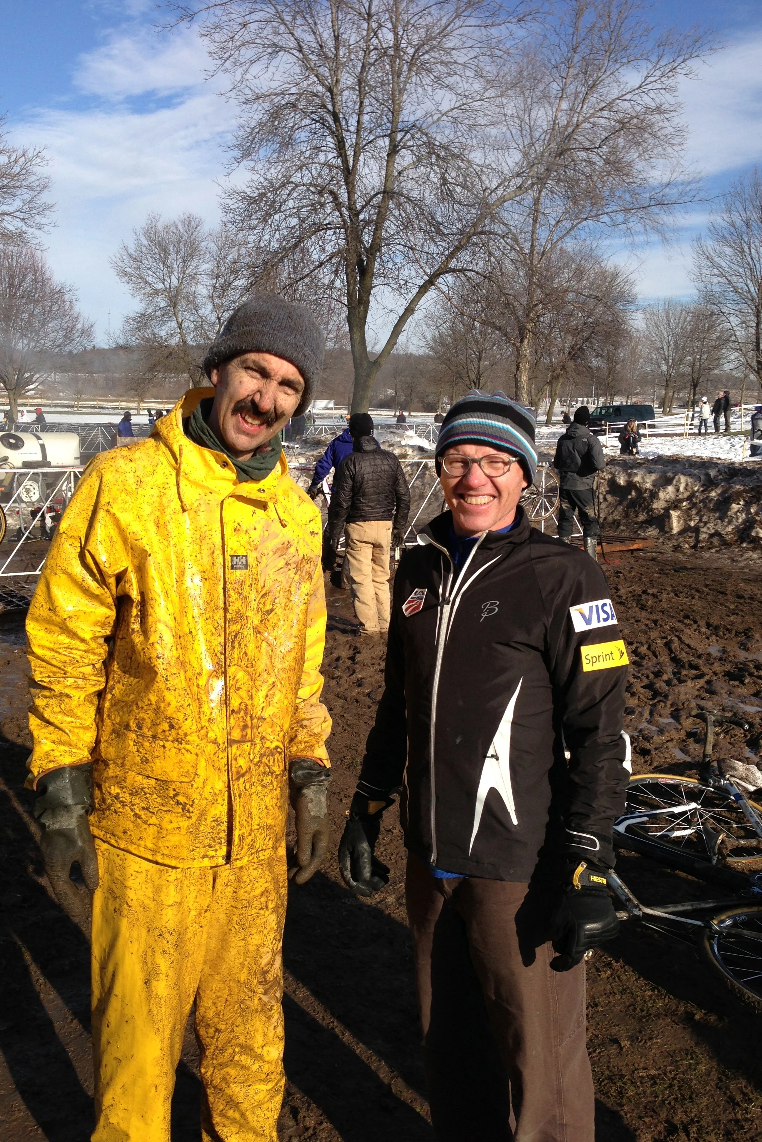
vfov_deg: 54.4
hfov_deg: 37.9
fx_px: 1111
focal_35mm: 35
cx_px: 386
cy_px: 580
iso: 50
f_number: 2.4
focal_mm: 4.13
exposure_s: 1/1550
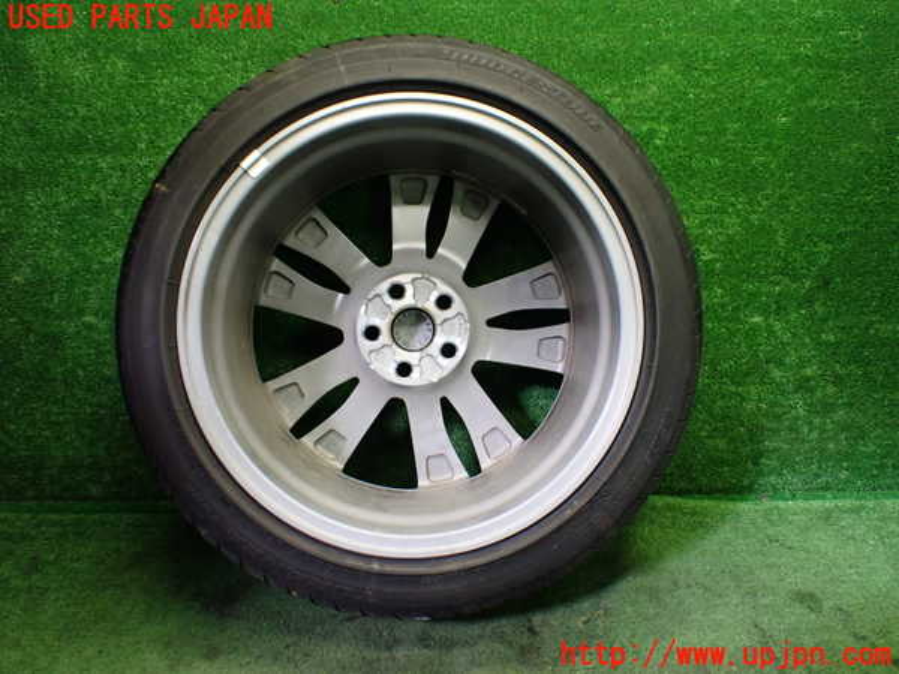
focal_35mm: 30
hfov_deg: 60.0
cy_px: 337
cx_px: 450
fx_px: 779
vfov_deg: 46.8
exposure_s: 1/125
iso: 500
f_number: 2.3
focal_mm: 5.4
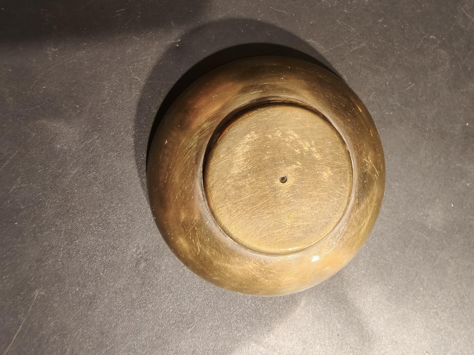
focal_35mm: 23
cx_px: 237
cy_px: 178
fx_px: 315
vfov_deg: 58.9
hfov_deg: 73.9
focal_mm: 2.32
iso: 200
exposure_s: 1/50
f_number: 2
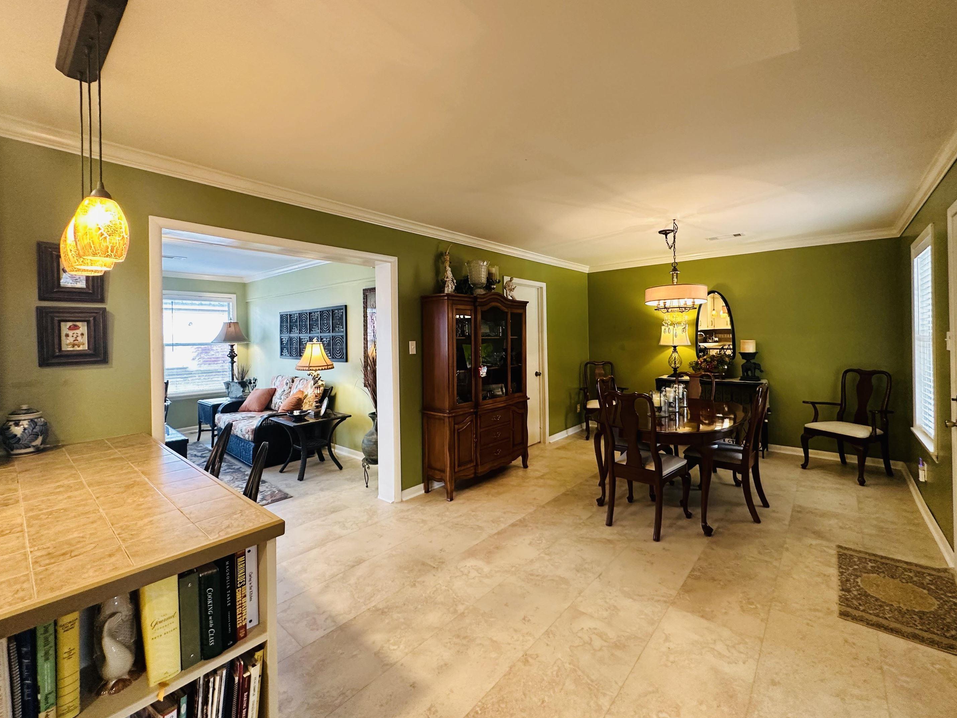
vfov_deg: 81.6
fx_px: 415
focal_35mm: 15
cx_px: 497
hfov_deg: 98.1
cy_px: 336
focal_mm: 2.22
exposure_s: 1/60
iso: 320
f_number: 2.2
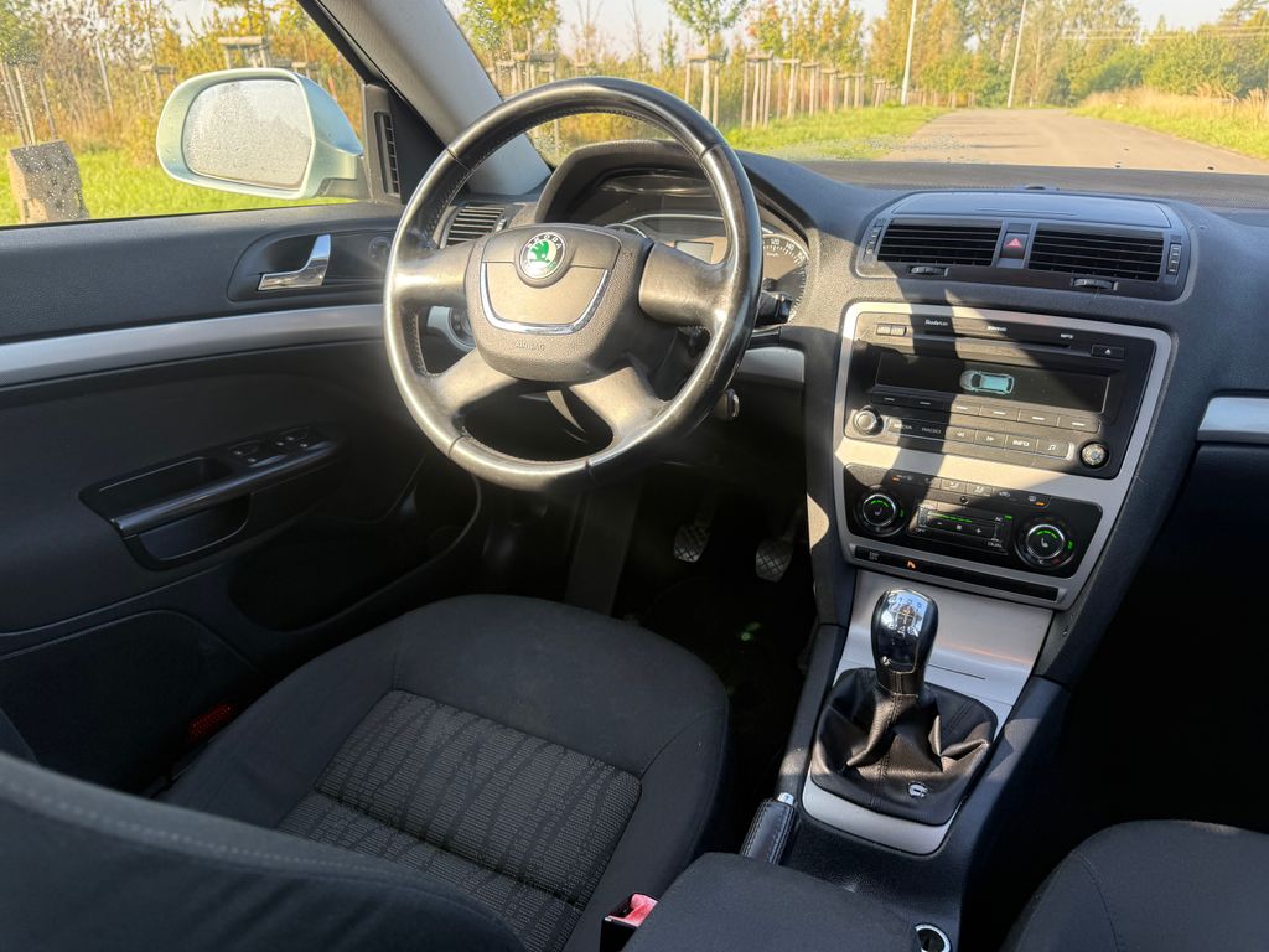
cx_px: 634
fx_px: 880
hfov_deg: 71.6
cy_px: 476
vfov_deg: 56.8
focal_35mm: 24
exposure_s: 1/248
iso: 100
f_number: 1.78
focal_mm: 6.76
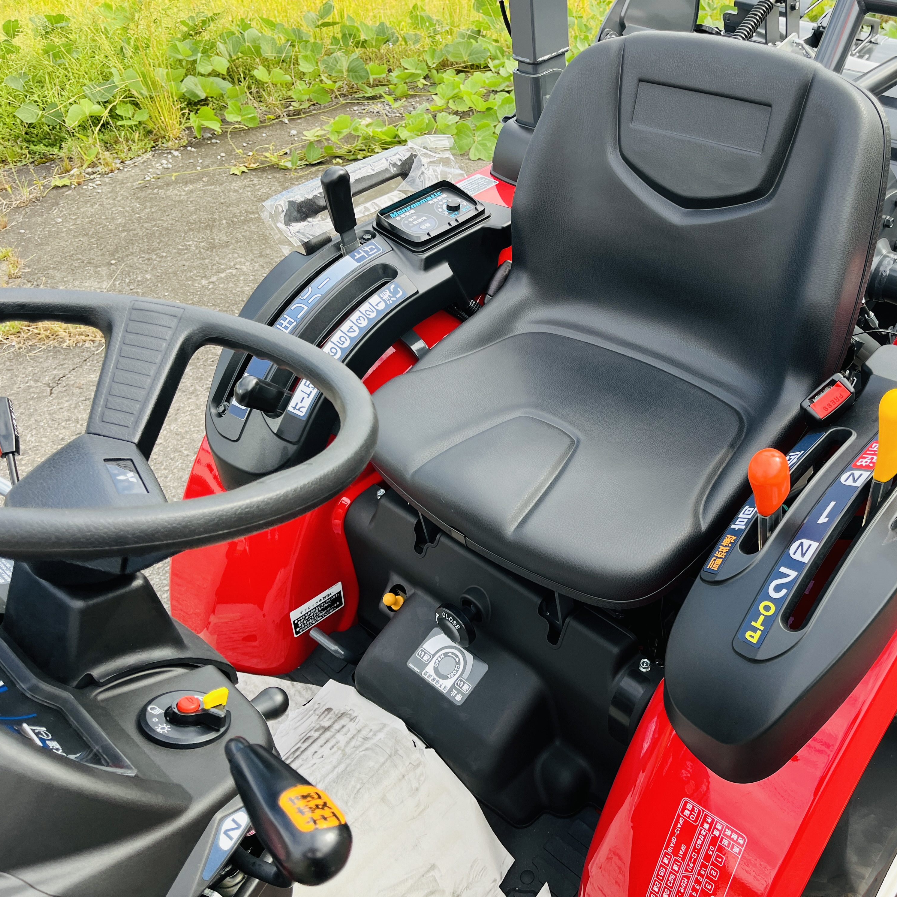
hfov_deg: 52.0
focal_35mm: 31
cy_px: 444
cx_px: 555
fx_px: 909
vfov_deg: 52.5
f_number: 1.6
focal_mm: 5.1
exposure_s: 1/517
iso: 50
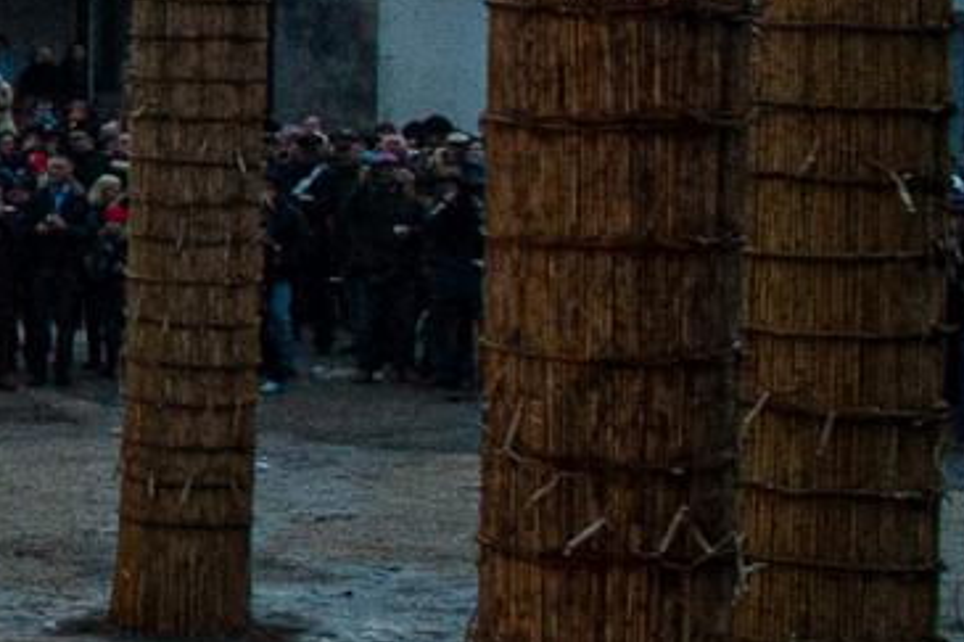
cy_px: 192
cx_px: -1376
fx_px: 6423
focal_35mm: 240
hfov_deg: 7.9
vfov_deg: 5.7
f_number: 2.8
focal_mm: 35
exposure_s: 1/80
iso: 1250
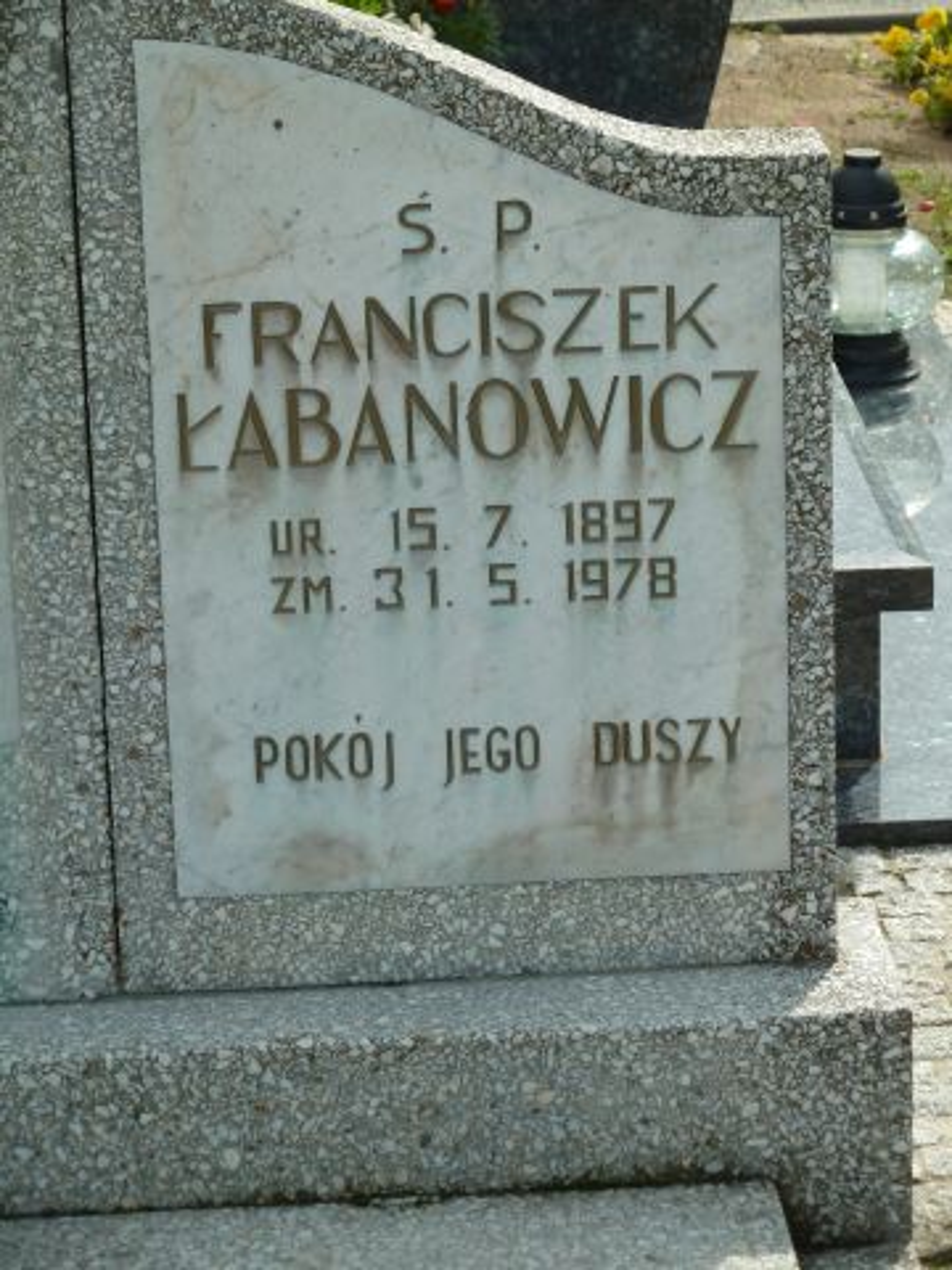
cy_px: 635
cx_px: 476
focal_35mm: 128
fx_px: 4694
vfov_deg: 15.4
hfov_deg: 11.6
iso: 80
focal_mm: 21
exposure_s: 1/250
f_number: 4.4
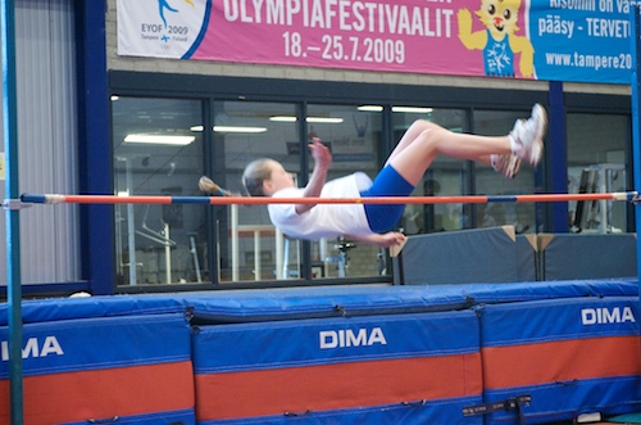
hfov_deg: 19.5
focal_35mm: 105
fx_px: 1865
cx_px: 320
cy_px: 212
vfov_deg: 13.0
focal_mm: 70
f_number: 4.5
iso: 3200
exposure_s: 1/125
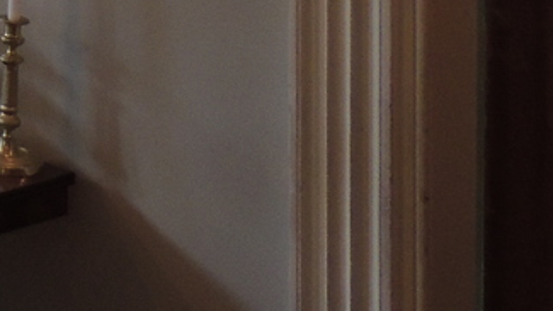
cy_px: -359
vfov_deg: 10.6
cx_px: -502
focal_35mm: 103
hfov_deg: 16.5
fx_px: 1511
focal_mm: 4.3
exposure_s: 1/30
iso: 360
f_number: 3
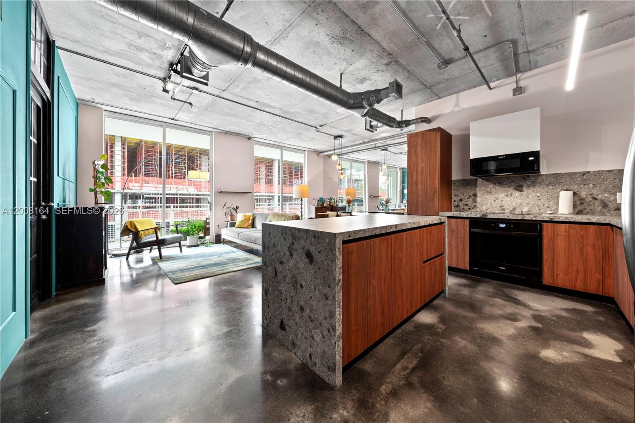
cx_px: 318
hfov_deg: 112.6
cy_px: 212
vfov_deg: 90.0
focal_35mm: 12
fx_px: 212
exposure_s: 1/1.25
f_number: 7.1
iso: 320
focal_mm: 12
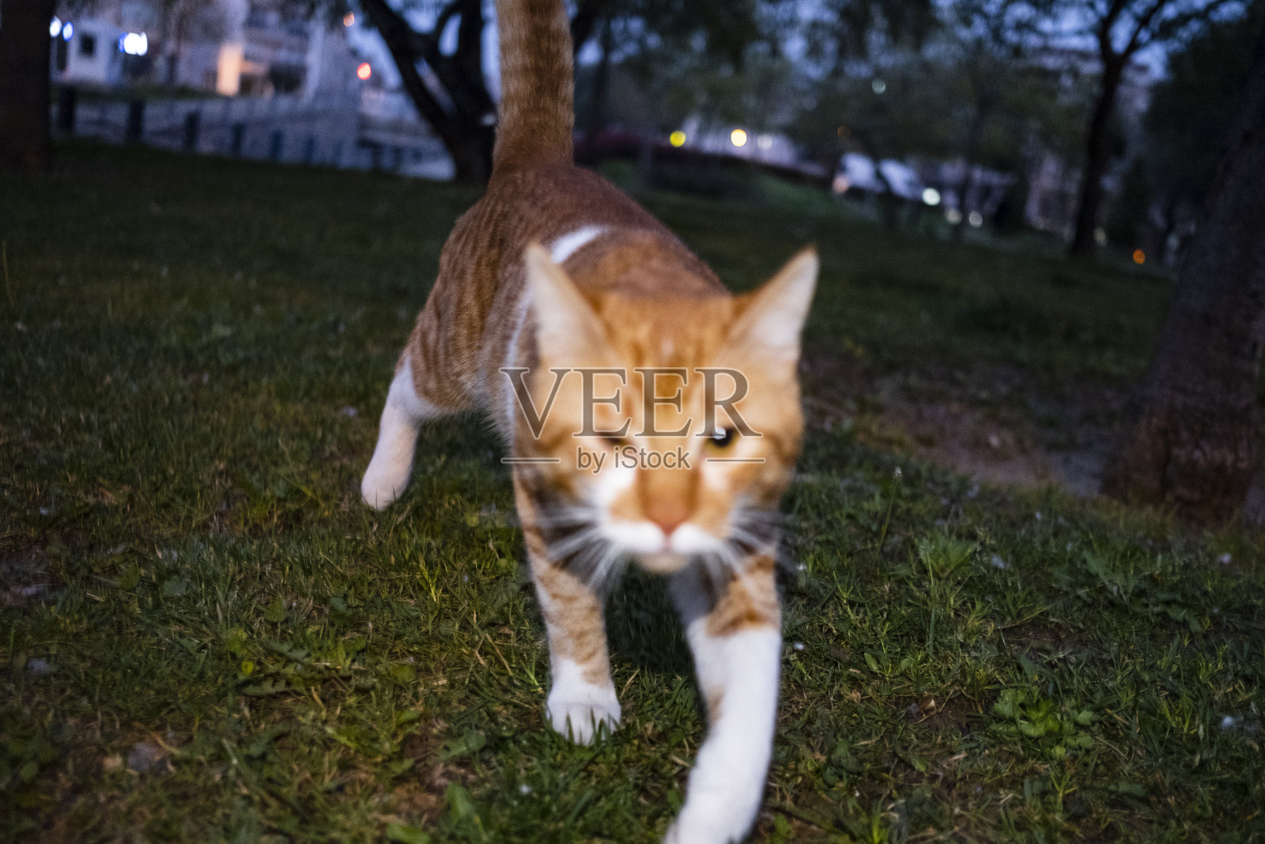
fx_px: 1230
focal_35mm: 35
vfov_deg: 37.9
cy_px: 422
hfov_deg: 54.4
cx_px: 632
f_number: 2
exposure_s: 1/150
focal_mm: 23
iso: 3200
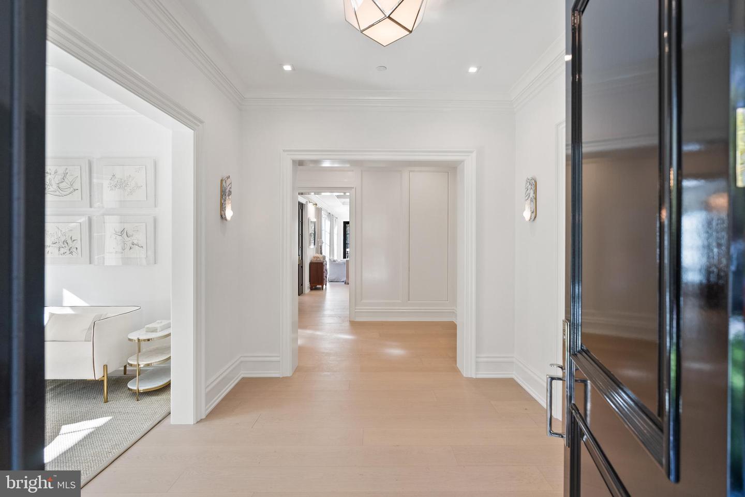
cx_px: 372
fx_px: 352
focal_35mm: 17
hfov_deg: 93.3
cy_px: 248
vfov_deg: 70.5
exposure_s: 1/25
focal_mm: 17
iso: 400
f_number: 4
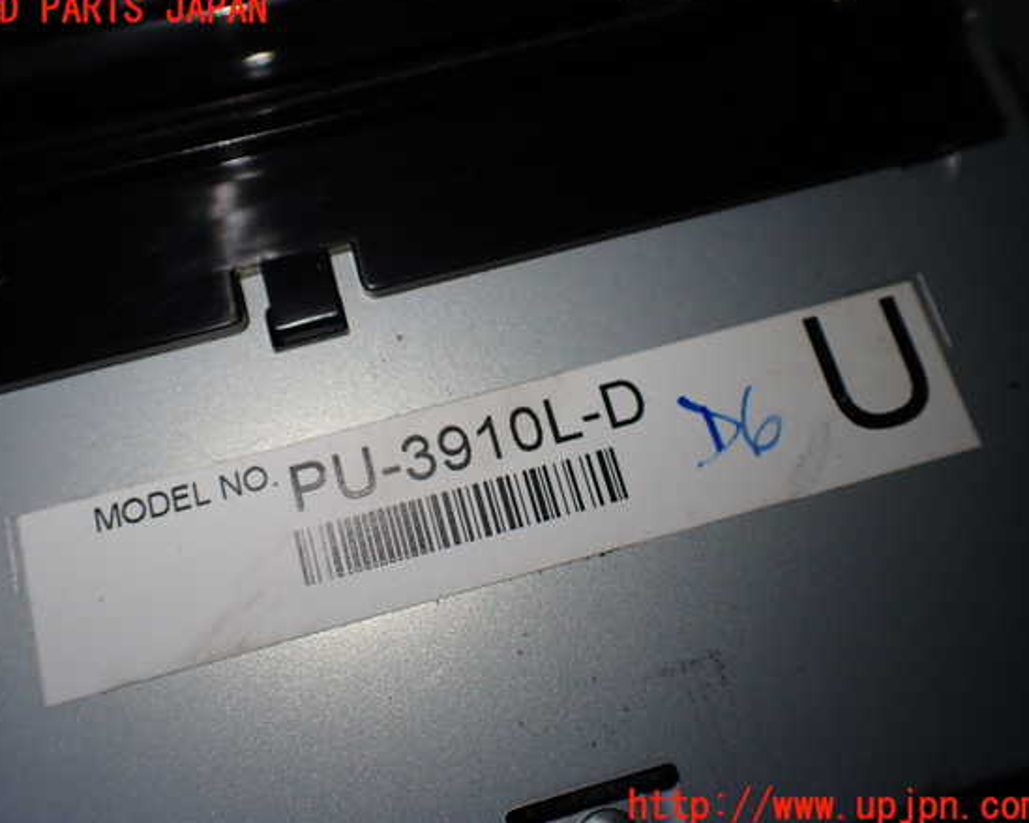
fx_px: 974
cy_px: 409
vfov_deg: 45.8
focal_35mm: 32
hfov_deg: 55.6
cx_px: 489
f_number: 2.3
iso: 100
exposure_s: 1/200
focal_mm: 5.4
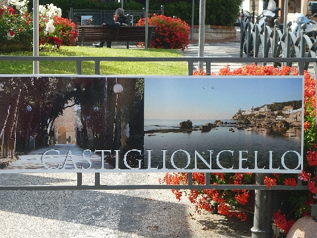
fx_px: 907
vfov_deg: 14.9
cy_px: 119
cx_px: 158
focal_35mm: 99
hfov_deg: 19.8
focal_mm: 16.4
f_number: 4.8
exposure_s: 1/200
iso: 80
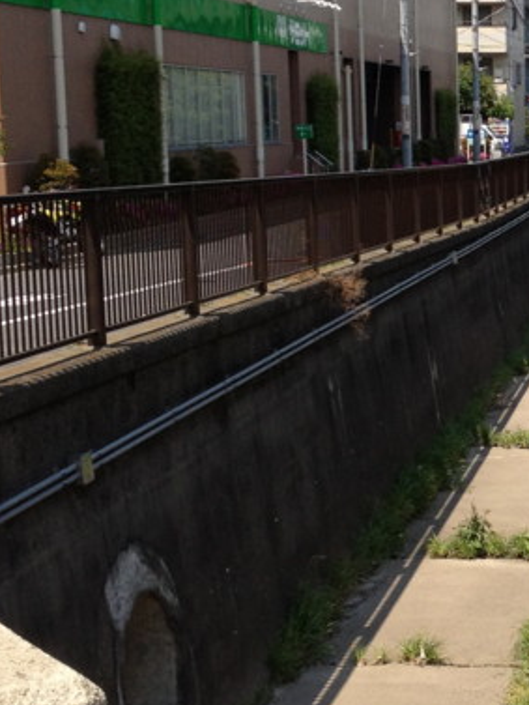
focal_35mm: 95
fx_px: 1935
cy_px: 359
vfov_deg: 20.6
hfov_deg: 14.9
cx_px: 671
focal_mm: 4.28
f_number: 2.4
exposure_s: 1/1255
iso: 64
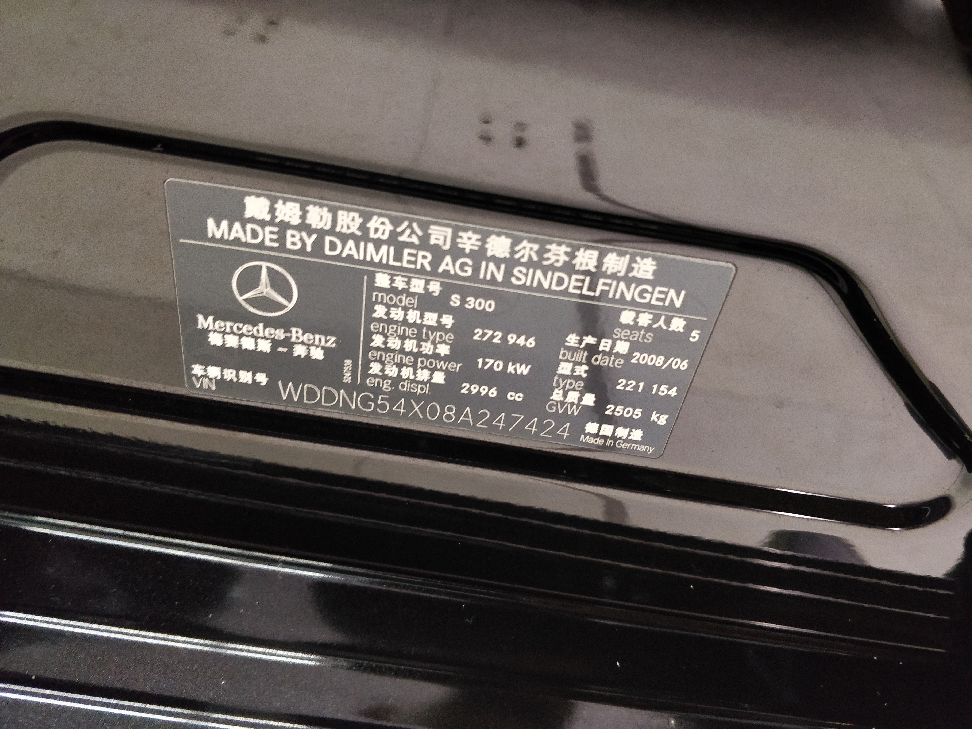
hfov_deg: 71.6
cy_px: 364
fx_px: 674
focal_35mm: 24
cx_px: 486
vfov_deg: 56.8
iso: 1600
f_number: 1.7
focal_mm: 4.1
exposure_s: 1/33
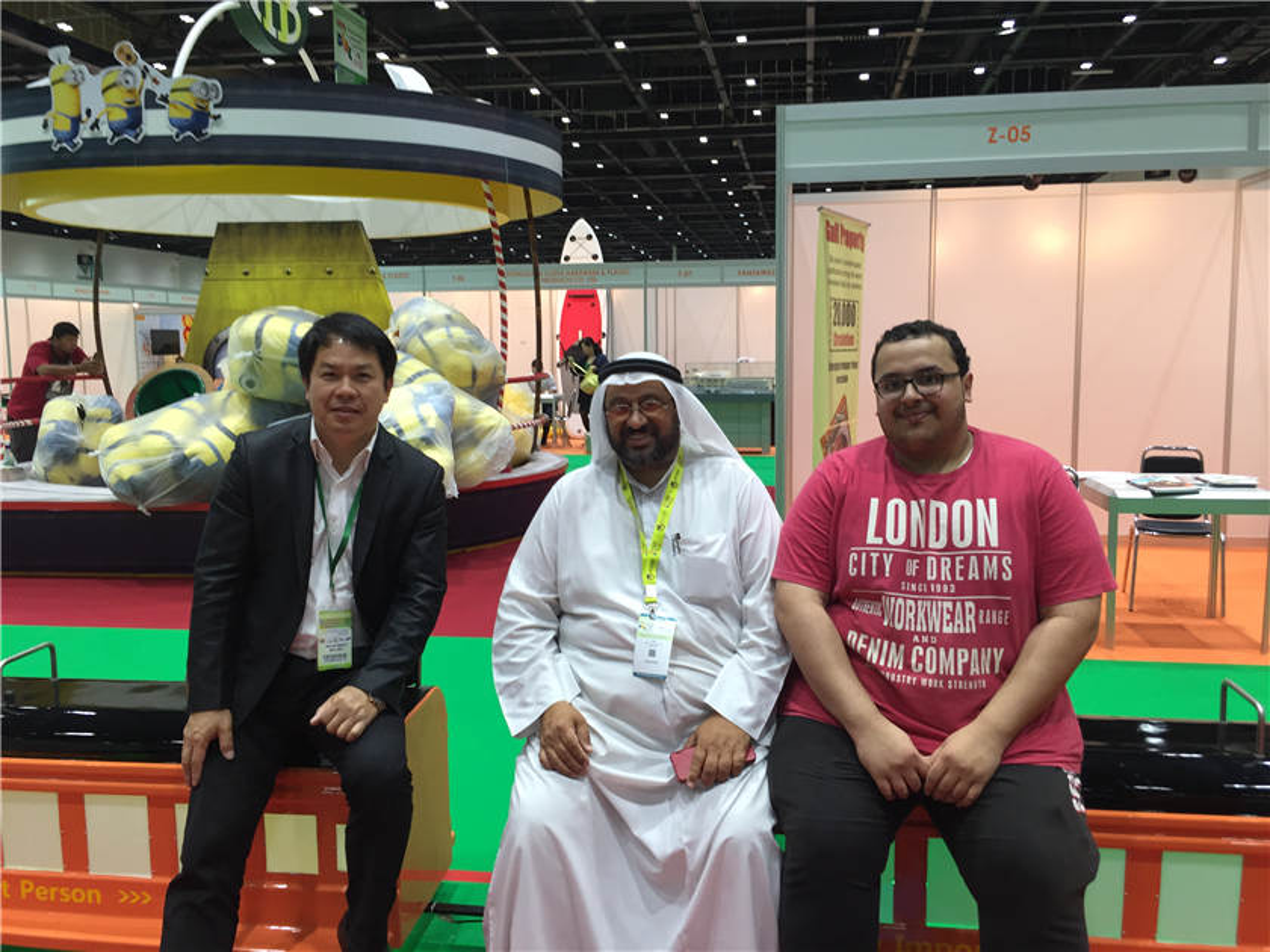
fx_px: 1064
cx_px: 635
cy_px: 476
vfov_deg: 48.2
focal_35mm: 29
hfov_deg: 61.7
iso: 80
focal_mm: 4.15
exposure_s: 1/33
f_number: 2.2
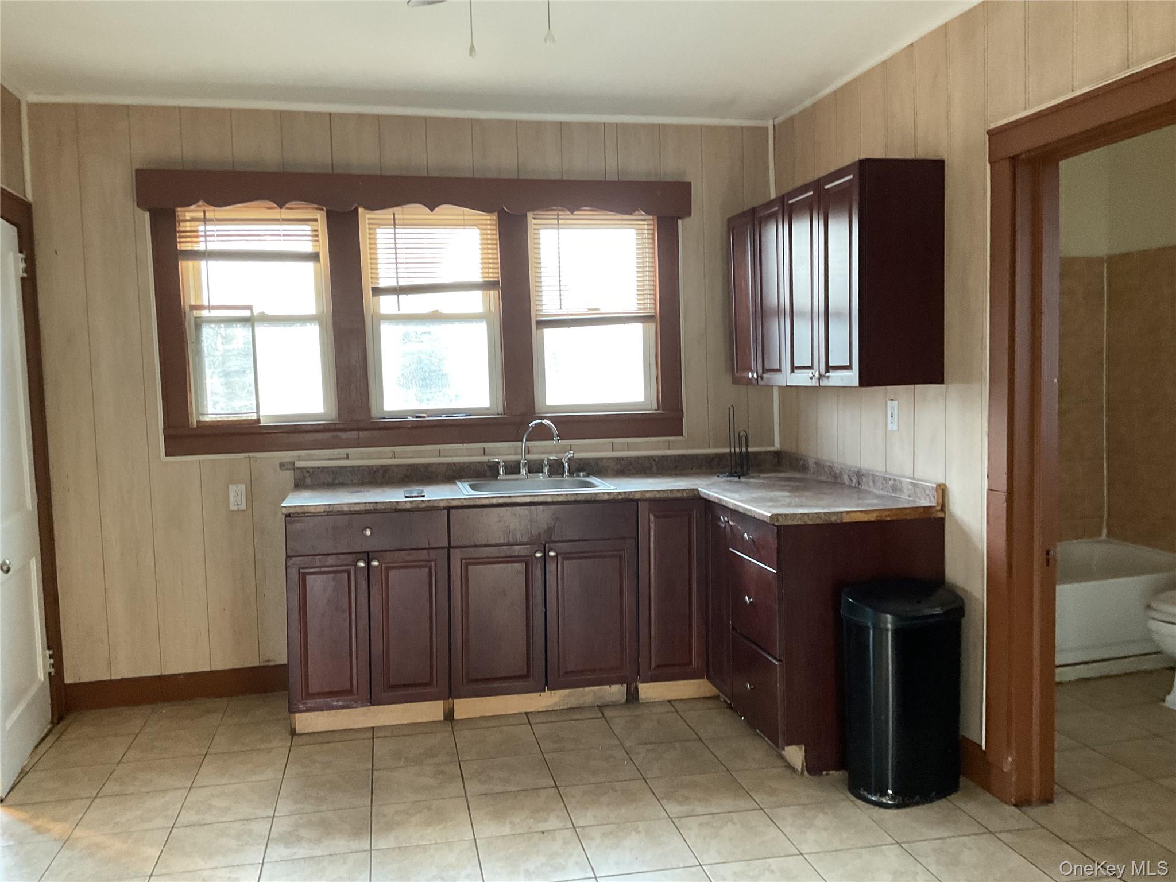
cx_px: 588
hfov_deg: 61.7
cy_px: 441
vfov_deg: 48.2
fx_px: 985
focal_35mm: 29
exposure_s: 1/60
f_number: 1.8
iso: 160
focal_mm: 3
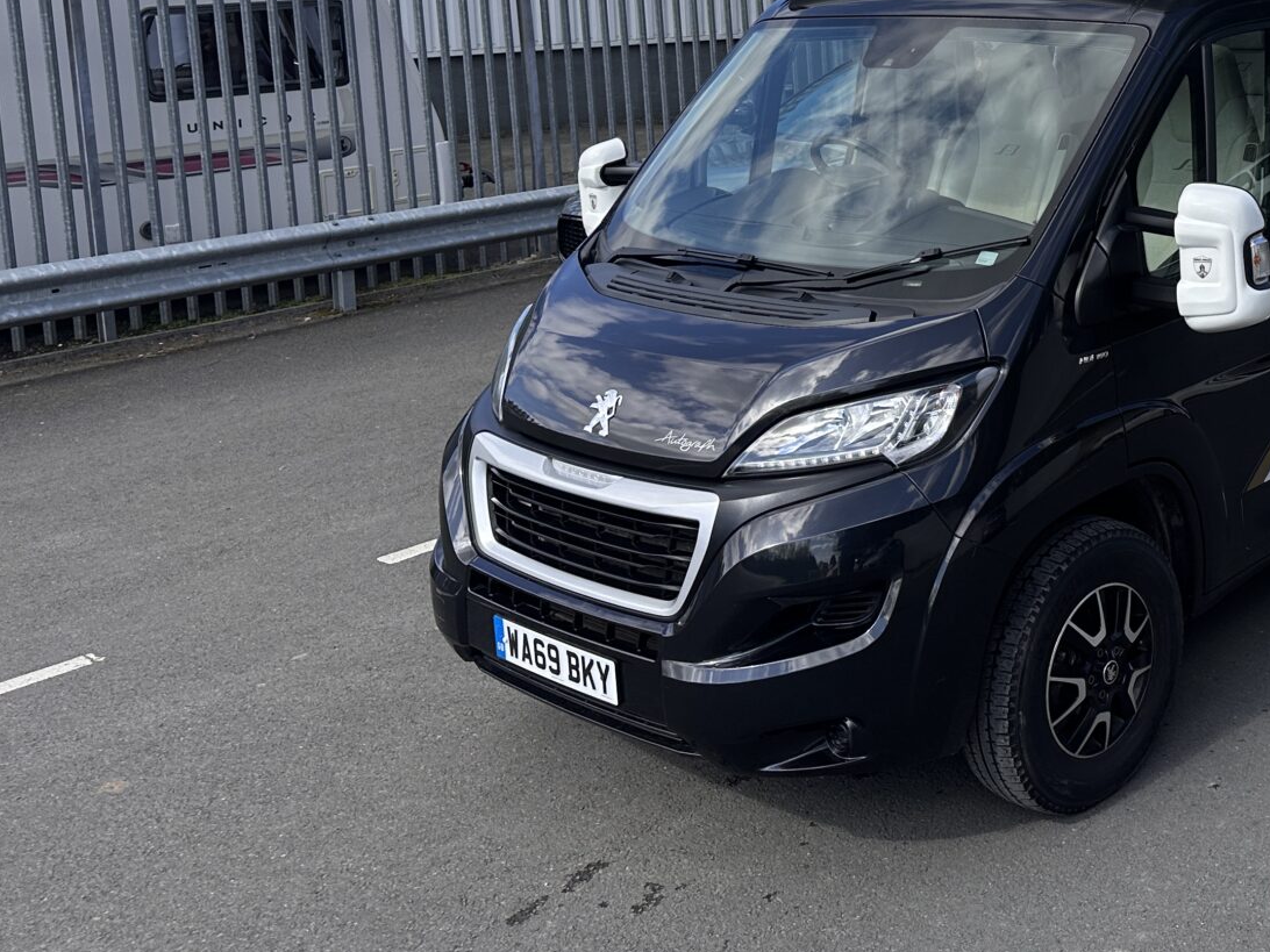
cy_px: 130
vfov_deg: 31.0
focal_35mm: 45
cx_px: 1151
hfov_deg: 39.0
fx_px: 1651
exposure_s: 1/3247
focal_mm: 6.86
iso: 80
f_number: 1.78
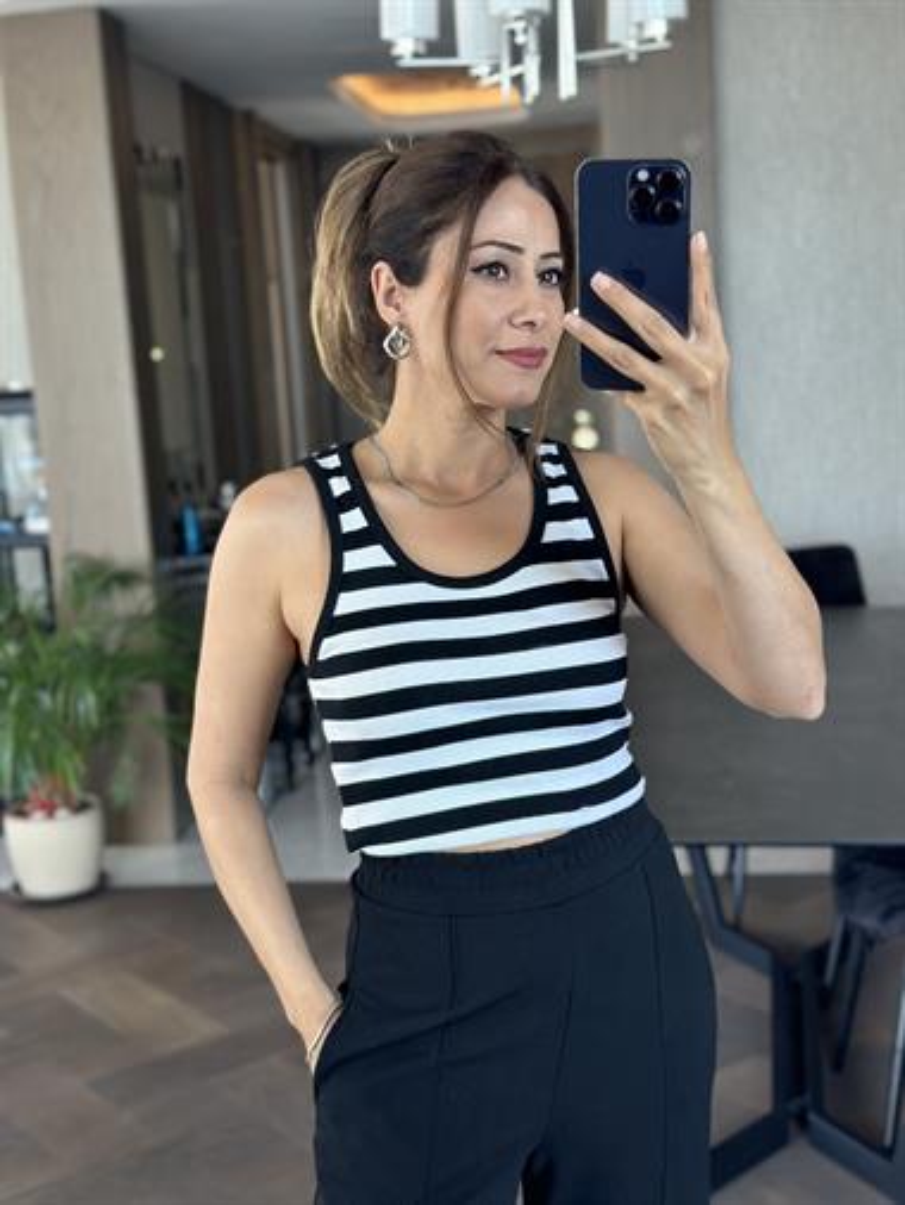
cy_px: 602
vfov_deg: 39.6
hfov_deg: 30.3
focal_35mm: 48
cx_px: 452
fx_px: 1672
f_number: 1.78
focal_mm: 6.86
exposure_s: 1/86
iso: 125
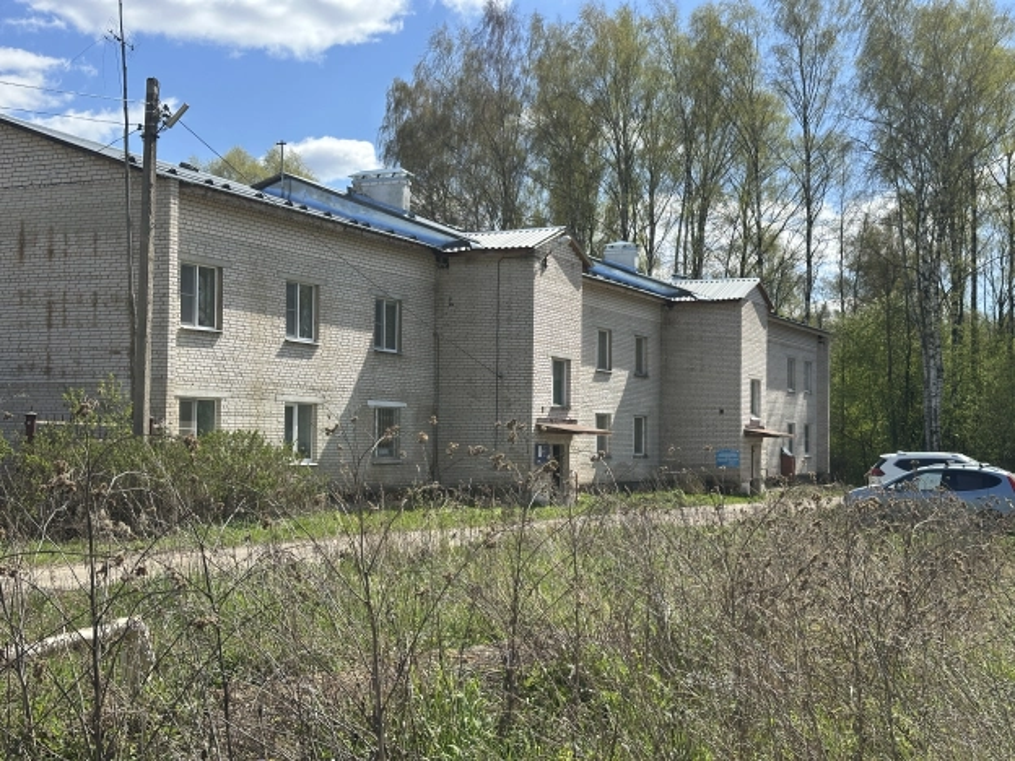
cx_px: 508
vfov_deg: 30.3
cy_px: 380
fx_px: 1407
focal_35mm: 48
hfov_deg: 39.7
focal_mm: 6.86
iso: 64
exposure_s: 1/3257
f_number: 1.78
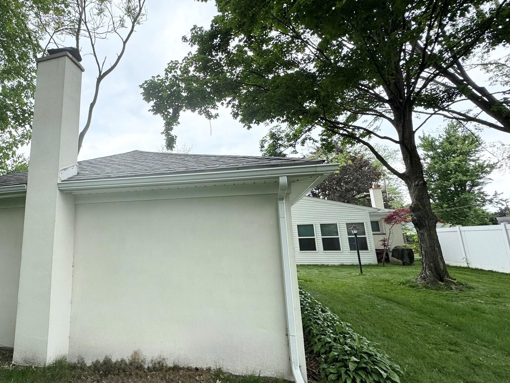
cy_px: 186
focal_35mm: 19
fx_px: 280
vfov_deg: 68.7
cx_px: 165
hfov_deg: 81.4
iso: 40
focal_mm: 2.22
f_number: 2.2
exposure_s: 1/641
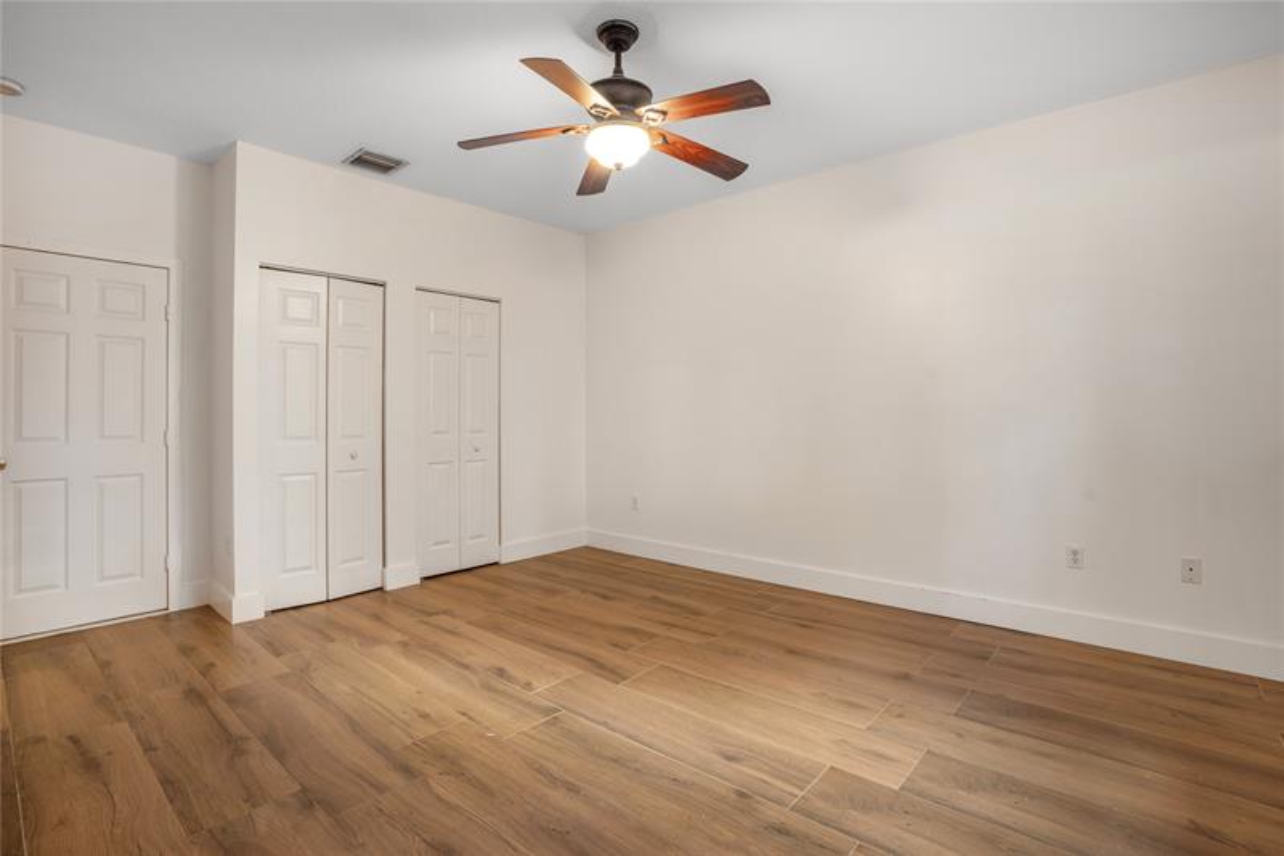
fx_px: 571
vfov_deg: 73.7
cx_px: 642
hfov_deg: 96.7
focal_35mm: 16
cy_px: 428
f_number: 8
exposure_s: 1/4
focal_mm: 16
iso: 400
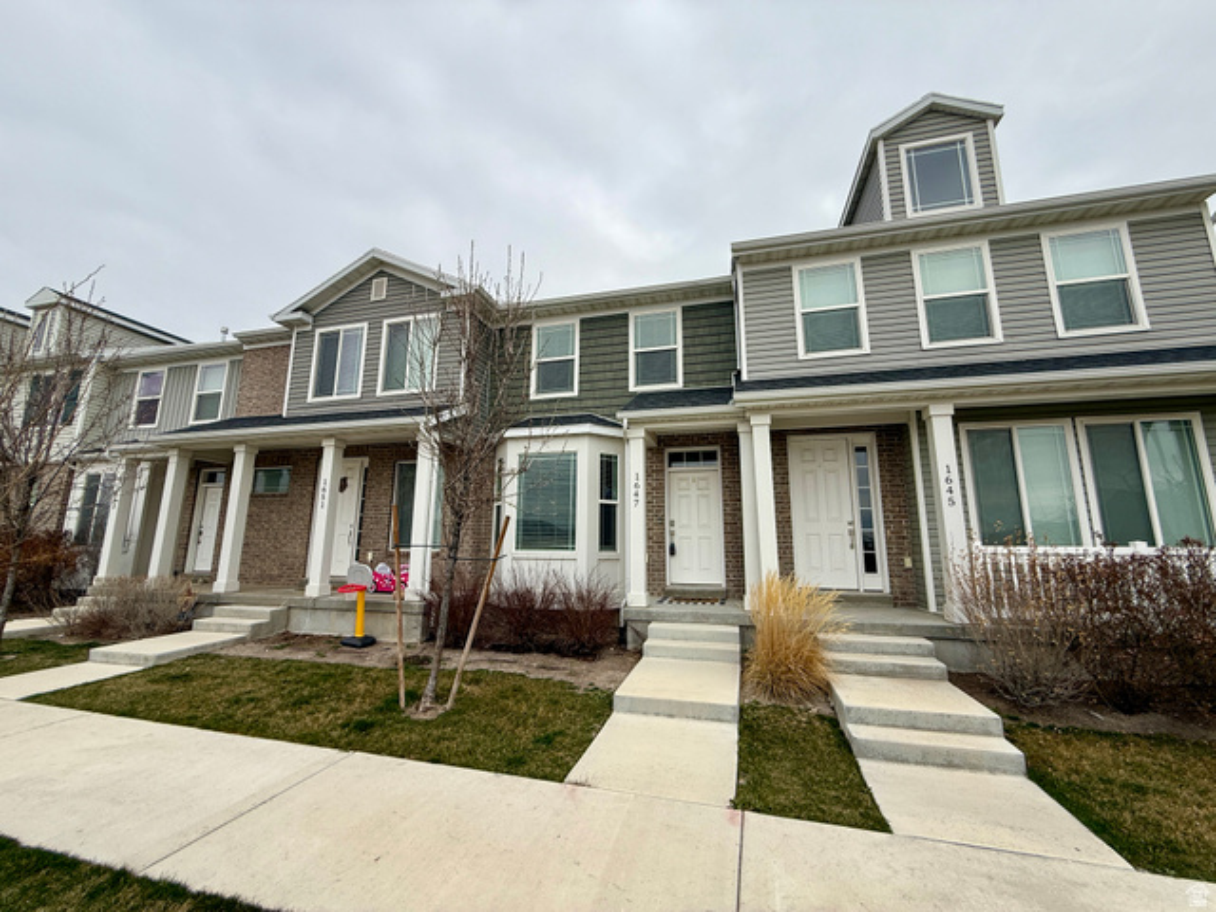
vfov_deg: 85.7
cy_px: 456
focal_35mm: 14
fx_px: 492
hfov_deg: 102.1
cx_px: 608
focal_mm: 2.22
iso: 50
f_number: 2.2
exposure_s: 1/1464
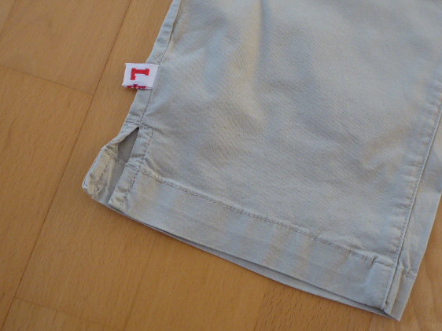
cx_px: 249
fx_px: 523
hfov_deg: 45.7
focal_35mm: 41
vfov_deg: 35.1
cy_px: 148
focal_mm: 6.3
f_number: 3.7
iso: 320
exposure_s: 1/60
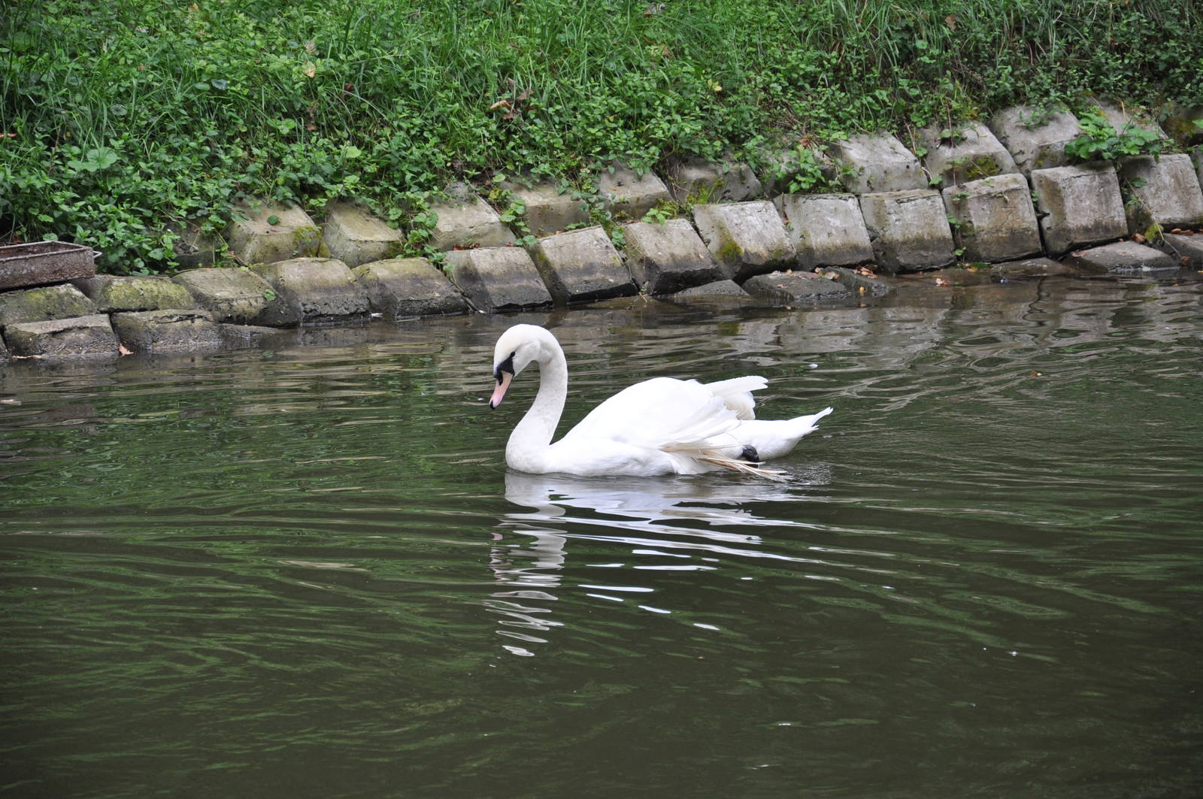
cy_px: 400
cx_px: 602
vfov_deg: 8.7
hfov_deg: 13.1
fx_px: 5257
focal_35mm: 158
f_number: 5.6
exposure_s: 1/320
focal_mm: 105
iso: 400
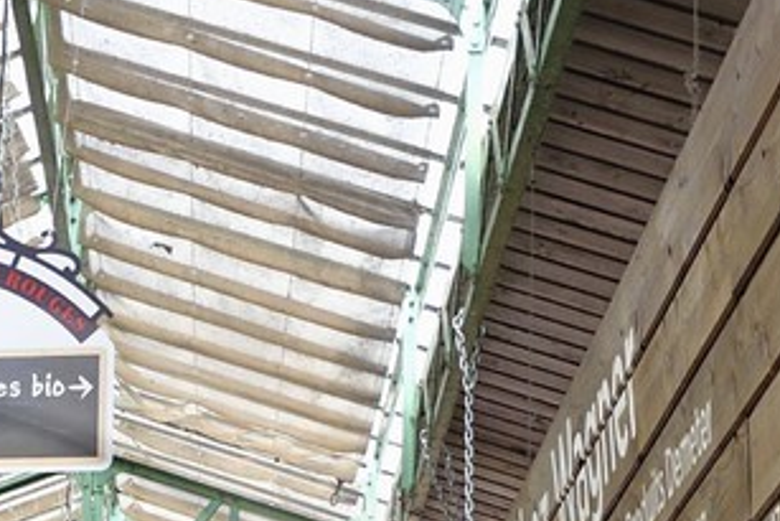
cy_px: 1311
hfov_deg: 15.5
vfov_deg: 9.6
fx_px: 2709
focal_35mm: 125
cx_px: -282
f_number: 8
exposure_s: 1/125
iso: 800
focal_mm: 24
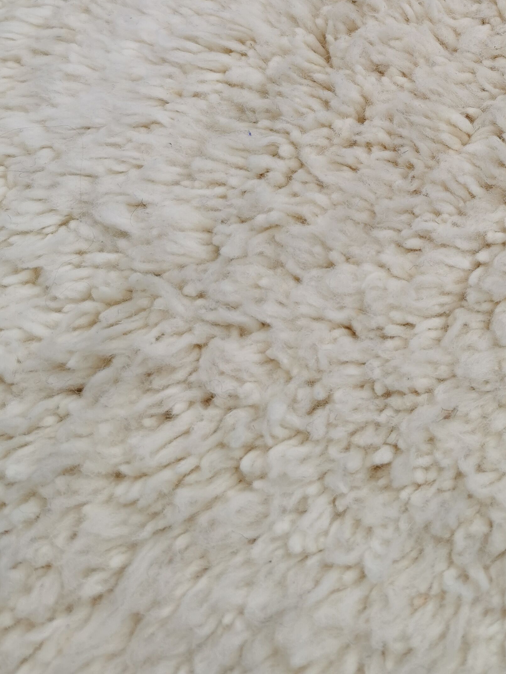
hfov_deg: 30.9
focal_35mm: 46
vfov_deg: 39.3
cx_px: 390
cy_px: 115
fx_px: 896
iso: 50
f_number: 1.6
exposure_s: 1/1852
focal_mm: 5.56
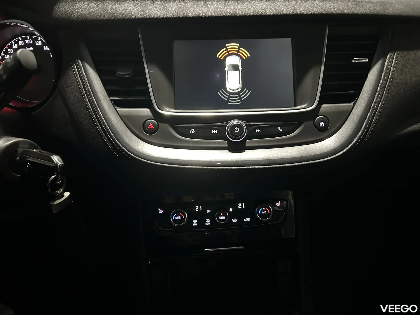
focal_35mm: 26
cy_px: 158
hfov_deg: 67.3
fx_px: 315
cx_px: 210
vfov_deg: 53.1
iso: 1000
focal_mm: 5.7
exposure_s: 1/24
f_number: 1.5
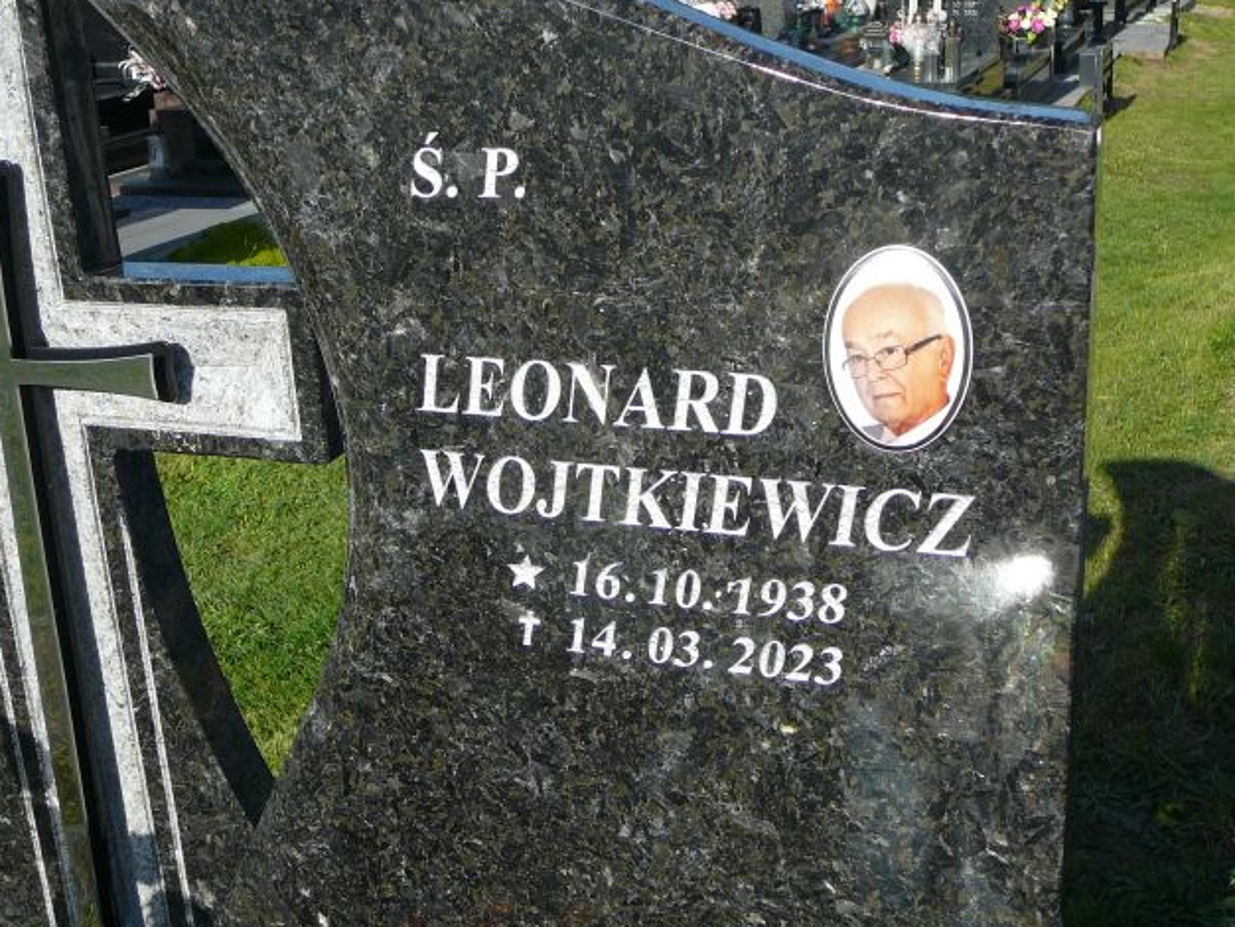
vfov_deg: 31.5
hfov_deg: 41.2
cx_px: 606
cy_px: 464
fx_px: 1642
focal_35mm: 46
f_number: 3.2
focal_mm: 6.7
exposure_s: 1/800
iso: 80
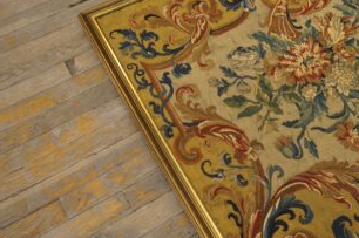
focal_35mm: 53
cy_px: 78
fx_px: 528
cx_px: 338
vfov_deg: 25.3
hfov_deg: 34.9
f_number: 4
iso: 640
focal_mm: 18
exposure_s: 1/60
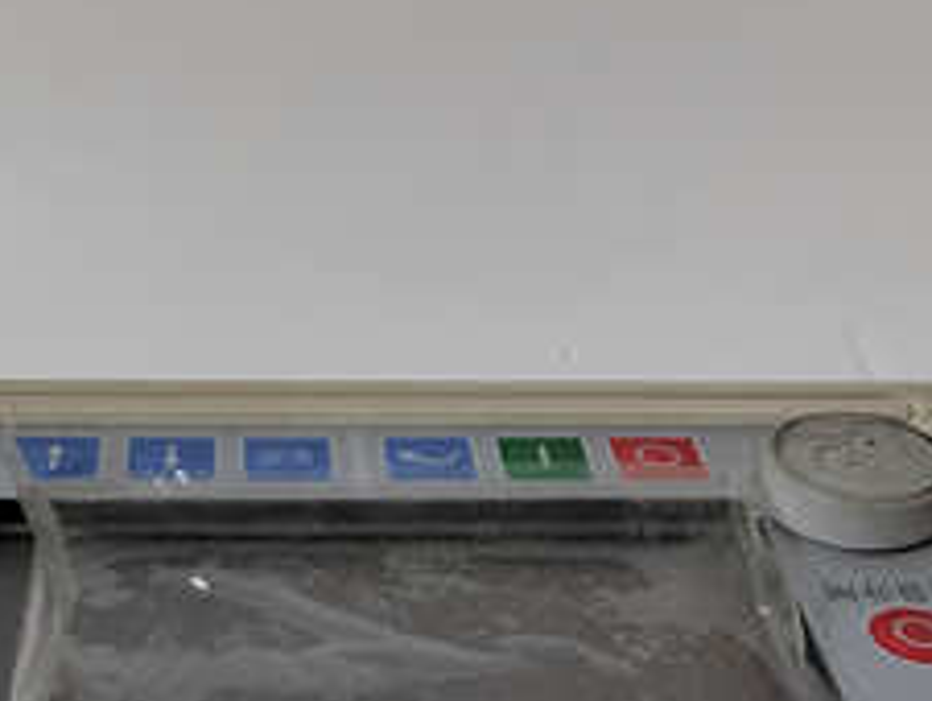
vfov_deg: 22.7
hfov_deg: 31.4
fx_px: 1644
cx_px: 297
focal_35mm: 61
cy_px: 771
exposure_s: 1/100
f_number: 1.9
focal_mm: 5.52
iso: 397
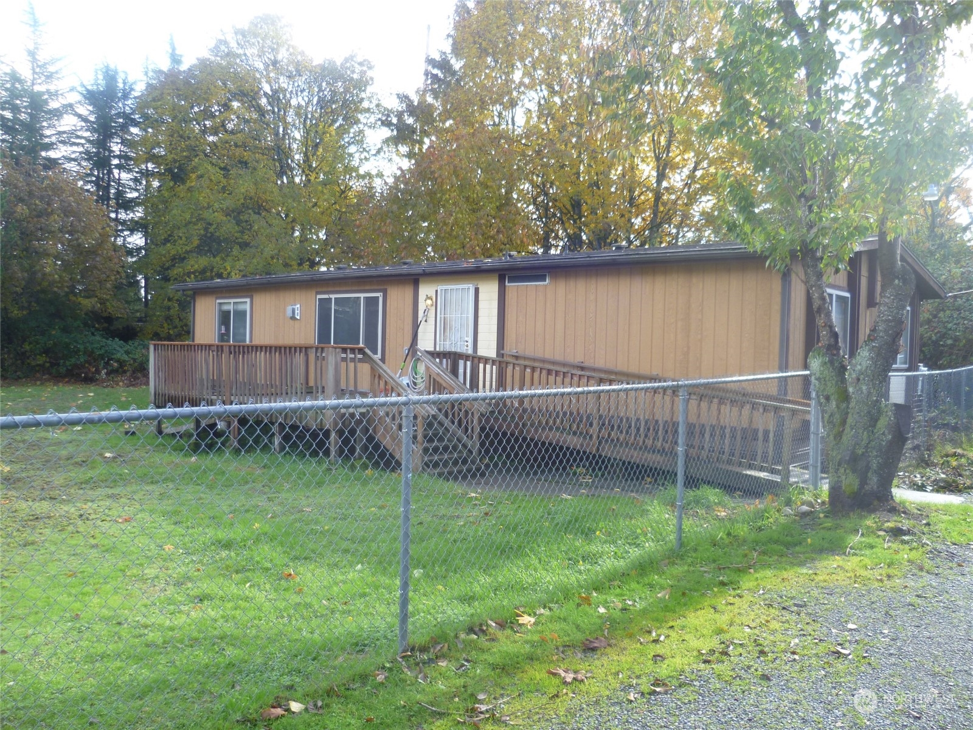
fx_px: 787
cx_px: 486
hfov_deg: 63.4
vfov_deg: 49.7
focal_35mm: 28
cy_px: 365
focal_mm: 5
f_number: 2.8
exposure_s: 1/125
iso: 80
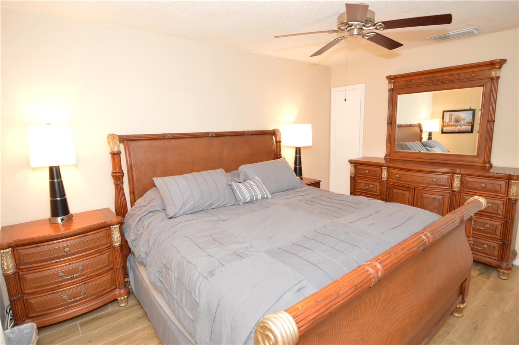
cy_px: 172
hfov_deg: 90.1
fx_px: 259
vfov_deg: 67.3
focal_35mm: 18
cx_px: 260
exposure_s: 1/60
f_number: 4
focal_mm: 12
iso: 900
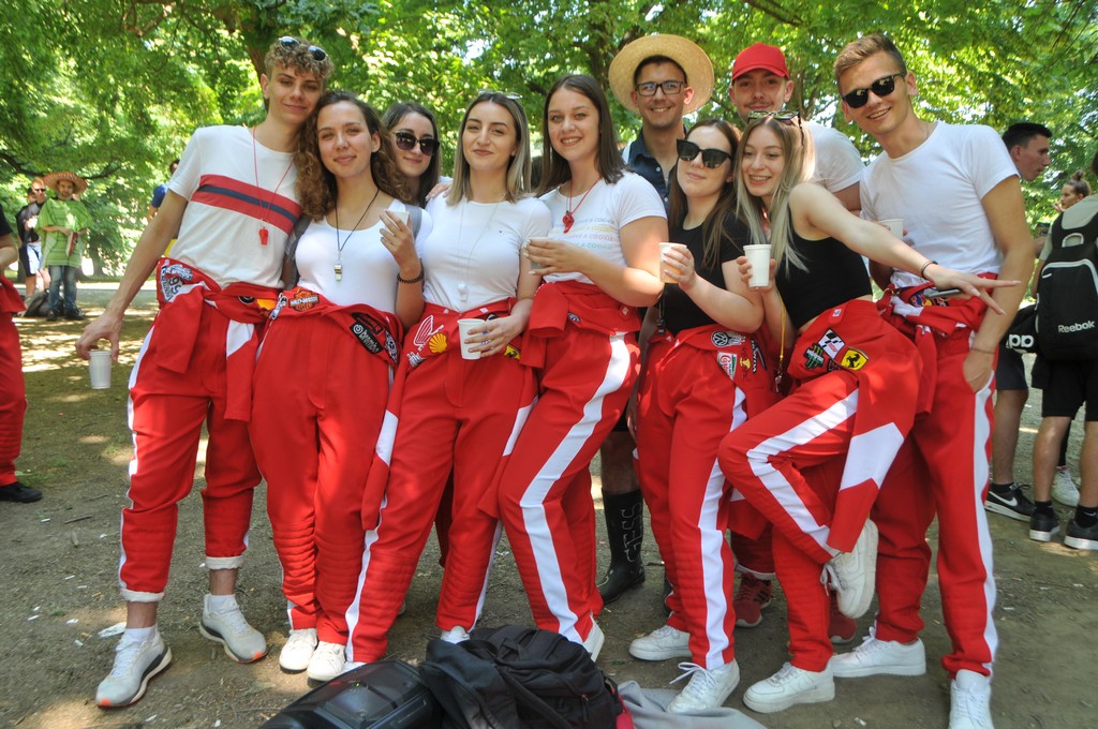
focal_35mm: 30
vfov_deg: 43.5
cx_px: 549
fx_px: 914
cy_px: 364
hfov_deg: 62.0
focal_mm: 20
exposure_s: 1/60
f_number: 5.6
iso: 200
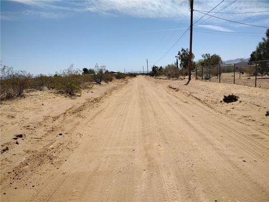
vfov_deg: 51.4
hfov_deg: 65.3
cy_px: 101
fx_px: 210
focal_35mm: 27
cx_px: 134
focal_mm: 4.71
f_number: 1.7
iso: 100
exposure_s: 1/3450
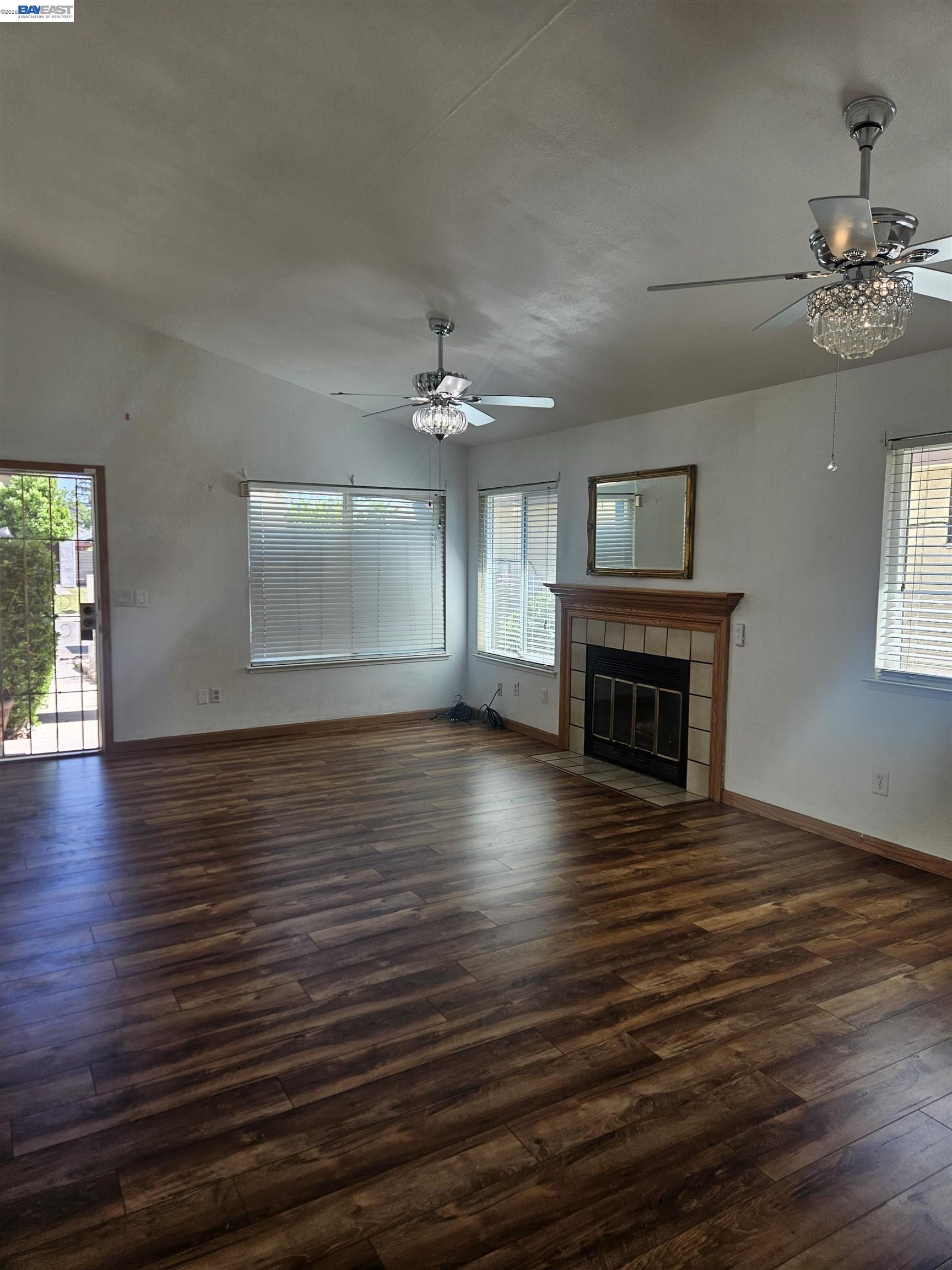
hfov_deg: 58.9
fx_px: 843
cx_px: 476
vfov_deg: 73.9
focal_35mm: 23
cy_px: 635
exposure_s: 1/120
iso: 40
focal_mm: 5.4
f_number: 1.8
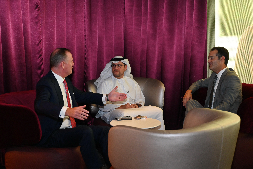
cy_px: 84
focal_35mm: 56
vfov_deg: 24.2
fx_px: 393
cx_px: 126
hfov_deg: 35.7
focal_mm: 56
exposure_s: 1/100
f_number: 4
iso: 4000
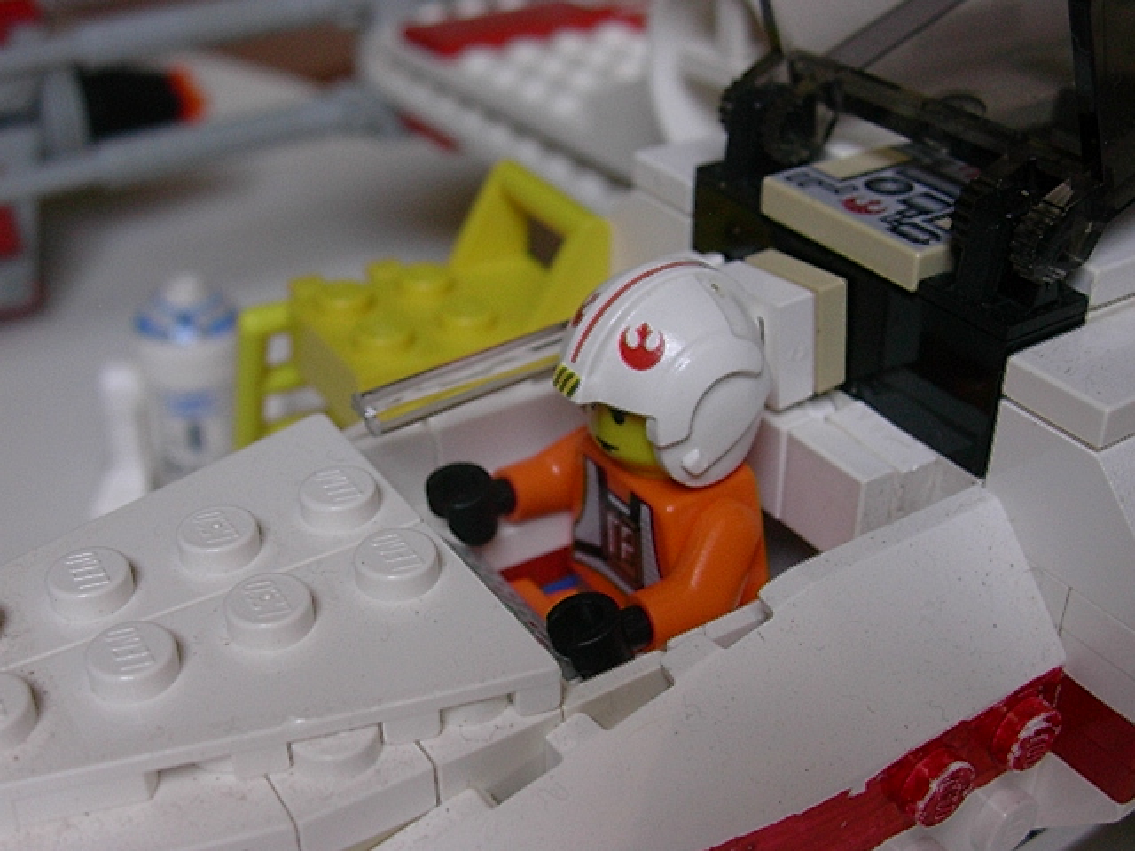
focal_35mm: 45
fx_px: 1475
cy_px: 426
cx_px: 568
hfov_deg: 42.1
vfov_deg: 32.2
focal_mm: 6.7
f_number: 2.9
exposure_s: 1/58.6
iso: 70
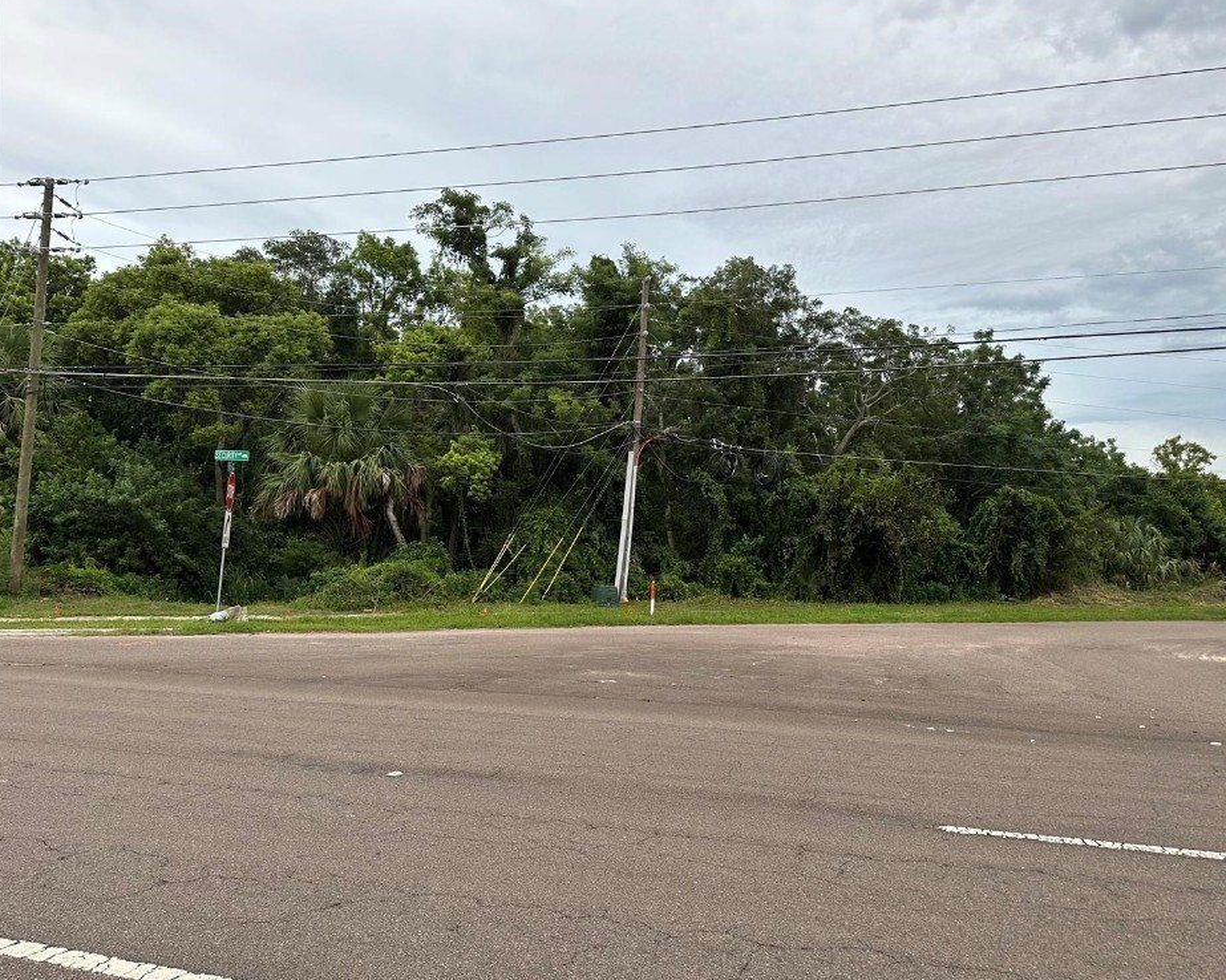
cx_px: 675
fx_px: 943
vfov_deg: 54.9
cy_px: 493
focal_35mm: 26
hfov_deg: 65.9
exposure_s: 1/121
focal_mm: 6.86
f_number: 1.78
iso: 64
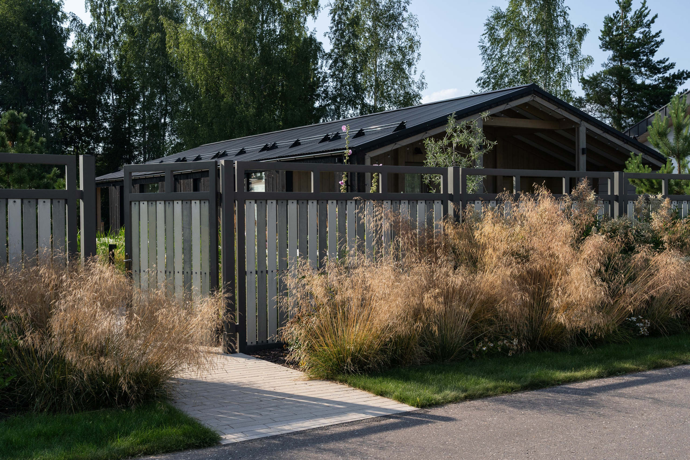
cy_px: 230
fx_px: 805
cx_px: 345
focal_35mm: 42
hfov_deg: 46.4
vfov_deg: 31.9
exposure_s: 1/640
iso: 320
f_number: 10
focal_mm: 42
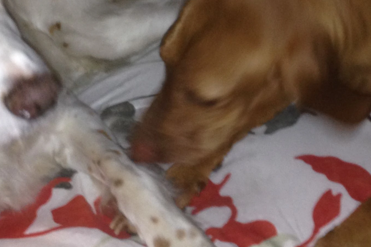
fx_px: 855
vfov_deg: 16.3
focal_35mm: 83
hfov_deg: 24.5
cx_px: 170
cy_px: 44
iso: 125
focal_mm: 4.12
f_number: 2.4
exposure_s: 1/16
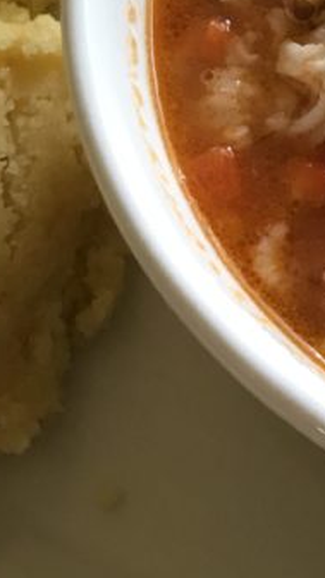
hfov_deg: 12.6
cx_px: 420
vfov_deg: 22.2
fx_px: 1425
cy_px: 15
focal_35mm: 93
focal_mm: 3.99
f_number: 1.8
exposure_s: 1/15
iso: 40
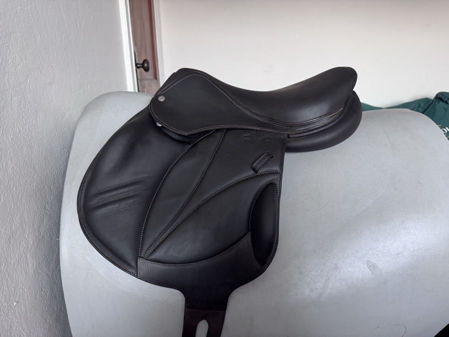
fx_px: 311
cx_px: 224
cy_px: 168
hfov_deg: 71.6
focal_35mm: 24
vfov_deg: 56.8
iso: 250
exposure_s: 1/60
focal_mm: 6.76
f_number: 1.78
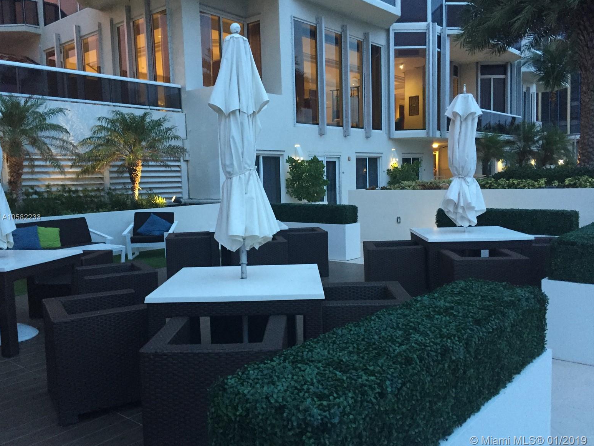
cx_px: 287
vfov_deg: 46.8
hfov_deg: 60.0
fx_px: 515
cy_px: 218
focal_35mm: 30
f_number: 2.2
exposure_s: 1/17
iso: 250
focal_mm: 4.15
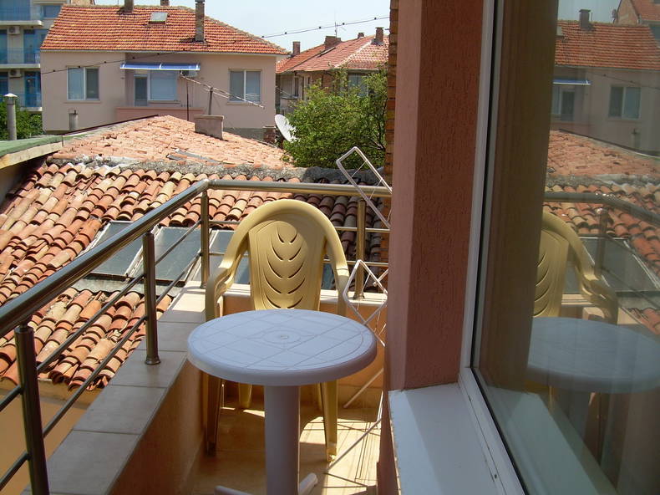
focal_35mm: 38
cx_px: 330
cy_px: 248
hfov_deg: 49.0
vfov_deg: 37.7
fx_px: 724
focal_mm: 6.3
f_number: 4.6
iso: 50
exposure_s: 1/324
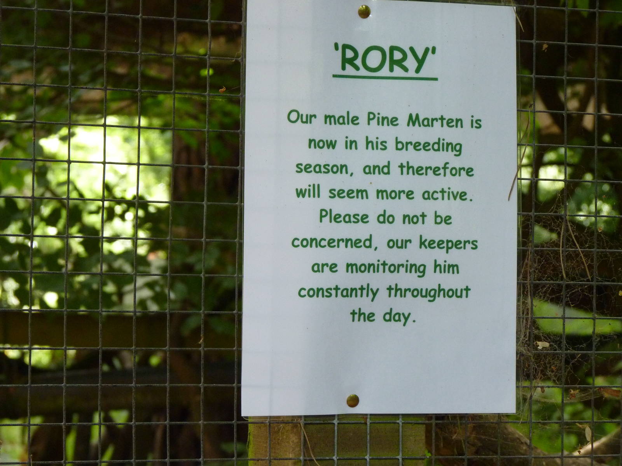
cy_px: 233
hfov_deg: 14.7
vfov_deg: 11.1
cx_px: 311
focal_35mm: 134
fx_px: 2408
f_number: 3.6
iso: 400
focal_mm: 23.7
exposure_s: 1/125
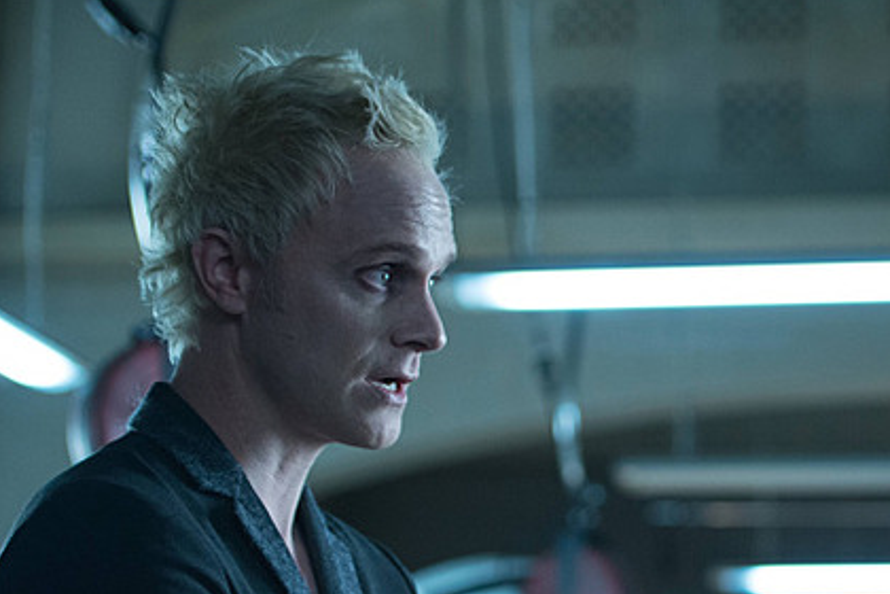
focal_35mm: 130
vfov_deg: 10.5
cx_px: 754
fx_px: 3214
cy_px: 543
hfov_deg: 15.6
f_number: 2.8
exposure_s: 1/100
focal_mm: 70
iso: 2000
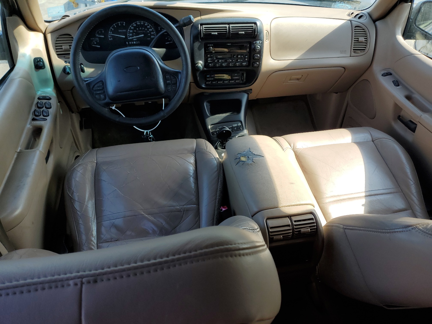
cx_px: 216
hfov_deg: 67.3
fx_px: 324
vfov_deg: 53.1
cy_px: 162
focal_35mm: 26
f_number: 1.5
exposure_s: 1/370
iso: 50
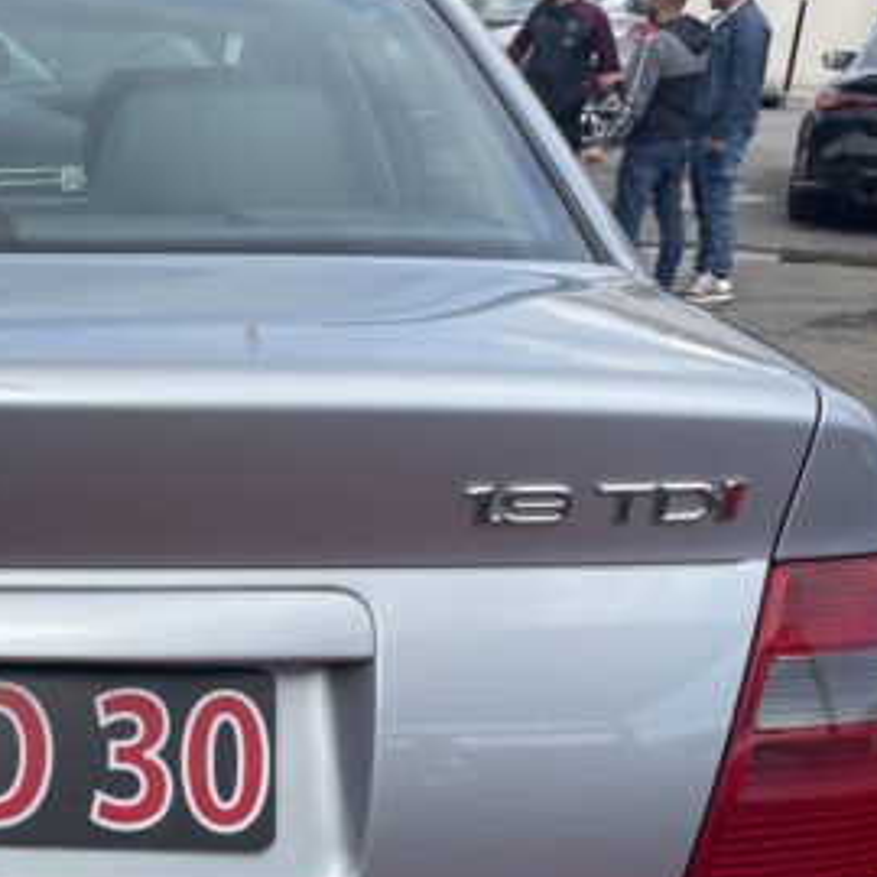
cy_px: 695
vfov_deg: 25.0
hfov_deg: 23.6
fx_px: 1949
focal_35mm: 68
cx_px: -120
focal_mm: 4.2
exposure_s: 1/2132
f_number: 1.6
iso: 32
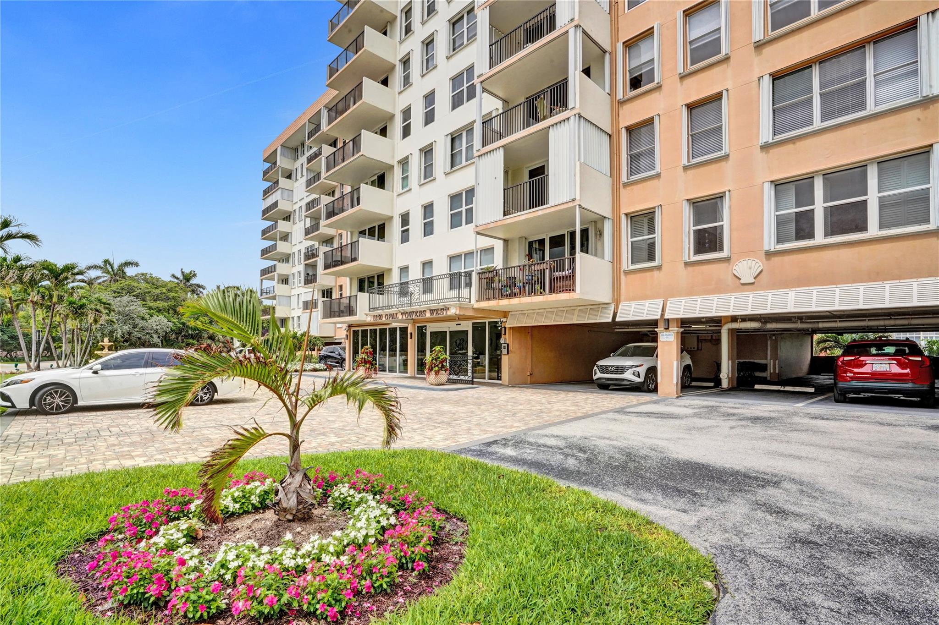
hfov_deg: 96.8
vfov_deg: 73.7
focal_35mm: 16
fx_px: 417
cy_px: 312
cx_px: 470
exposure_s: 1/500
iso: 800
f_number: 20
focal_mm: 16
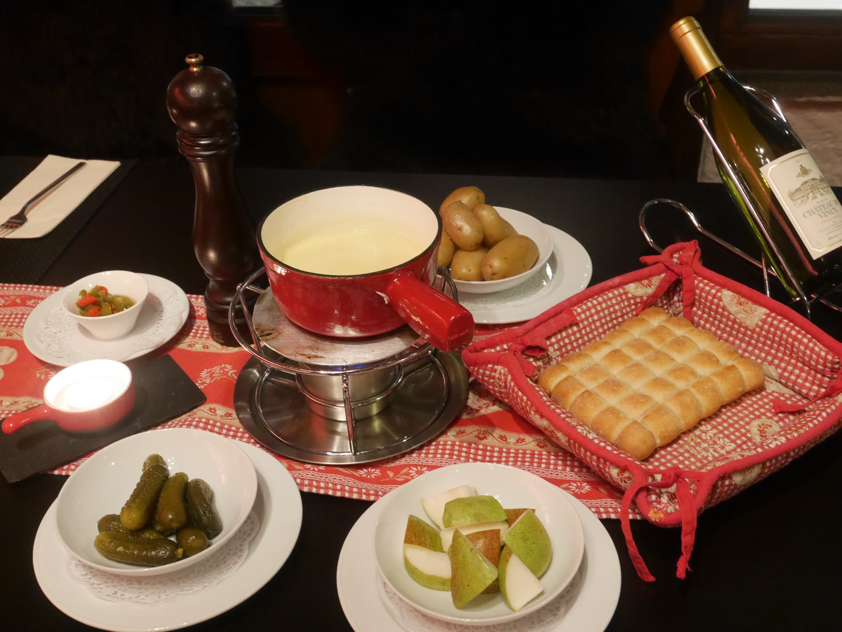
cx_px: 421
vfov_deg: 32.9
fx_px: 1071
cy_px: 316
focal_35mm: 44
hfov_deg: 42.9
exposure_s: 1/13
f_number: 4.8
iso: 3200
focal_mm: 22
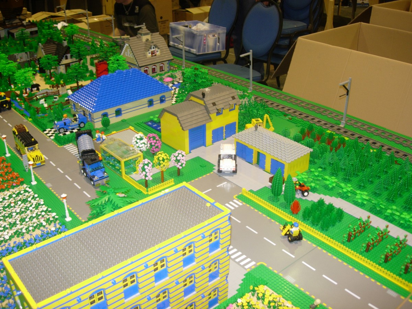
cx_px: 206
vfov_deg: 37.7
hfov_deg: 49.0
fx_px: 452
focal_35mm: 38
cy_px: 154
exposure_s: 1/13.8
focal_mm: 7.8
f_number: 2.8
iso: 79
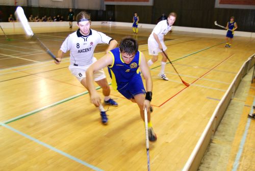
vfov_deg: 40.1
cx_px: 128
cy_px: 86
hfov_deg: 57.2
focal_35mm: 33
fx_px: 234
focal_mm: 22
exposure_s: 1/100
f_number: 3.8
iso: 800
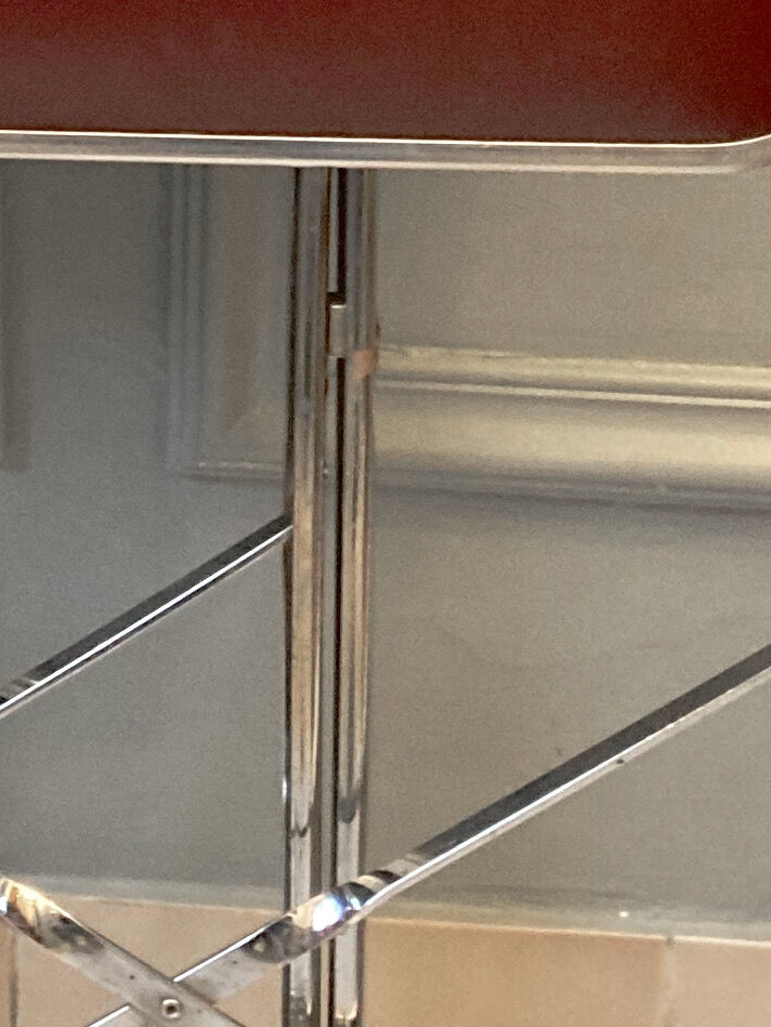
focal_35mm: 119
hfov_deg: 11.8
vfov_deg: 15.8
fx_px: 3533
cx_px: -423
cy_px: -259
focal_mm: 3.99
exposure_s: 1/25
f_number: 1.8
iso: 400
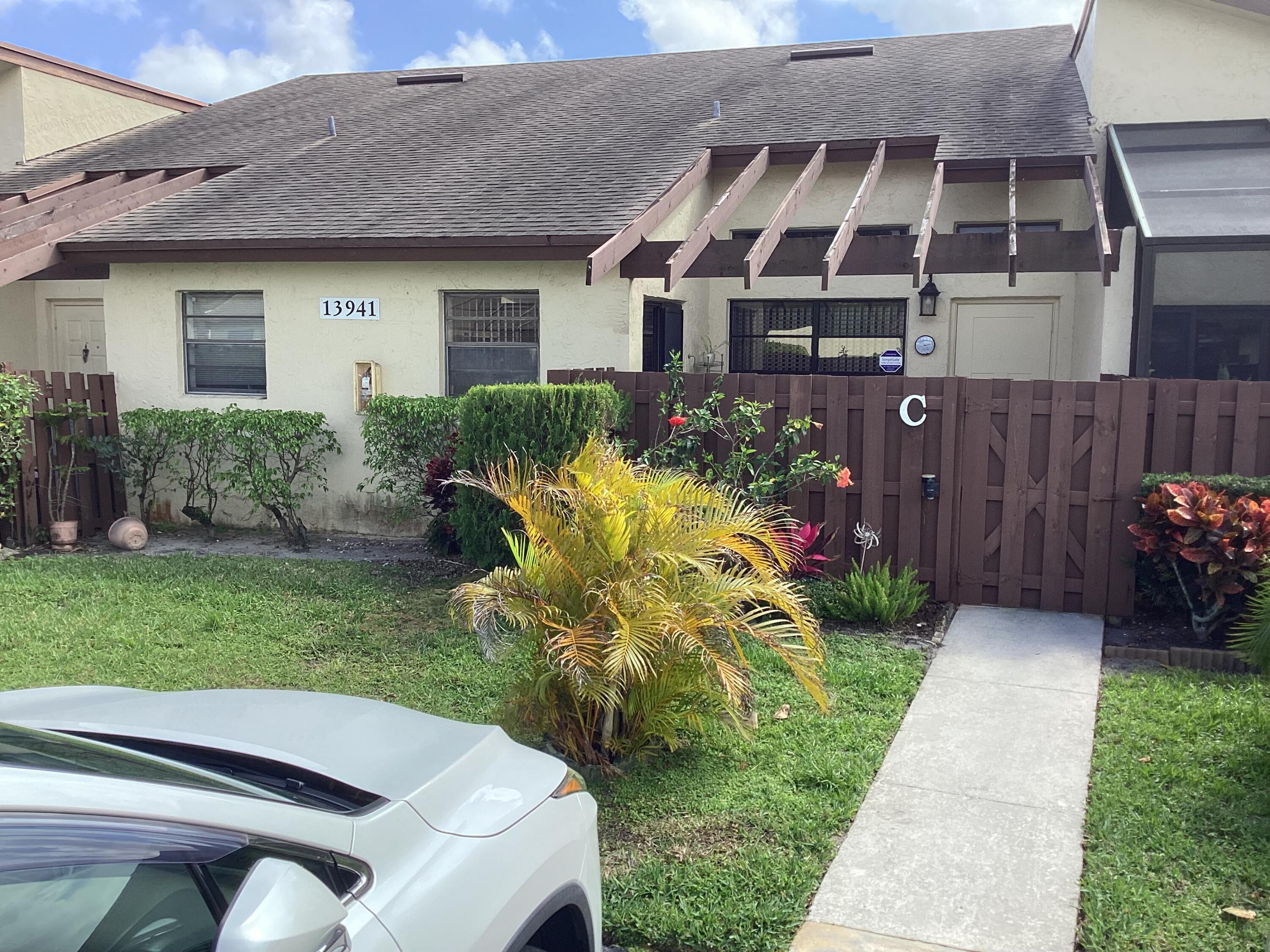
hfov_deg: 58.4
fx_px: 1137
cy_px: 476
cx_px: 635
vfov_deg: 45.4
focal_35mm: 31
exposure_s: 1/570
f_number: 2.4
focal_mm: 3.3
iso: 25
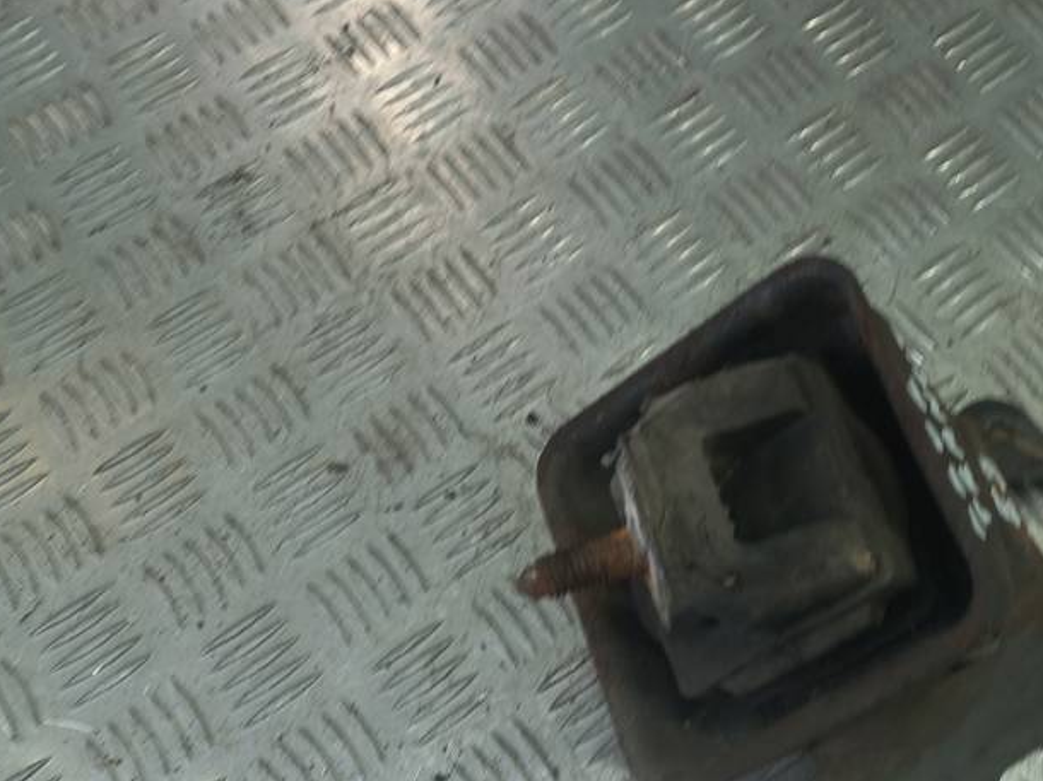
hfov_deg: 43.2
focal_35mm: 42
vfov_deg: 34.1
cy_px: 511
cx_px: 802
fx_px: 1265
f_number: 1.8
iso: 40
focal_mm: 4.6
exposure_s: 1/50
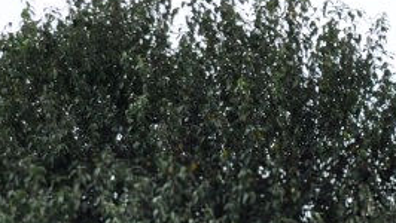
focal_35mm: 425
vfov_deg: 2.8
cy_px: 528
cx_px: 1030
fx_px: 4465
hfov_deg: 4.9
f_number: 7.1
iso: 160
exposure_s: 1/200
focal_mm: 48
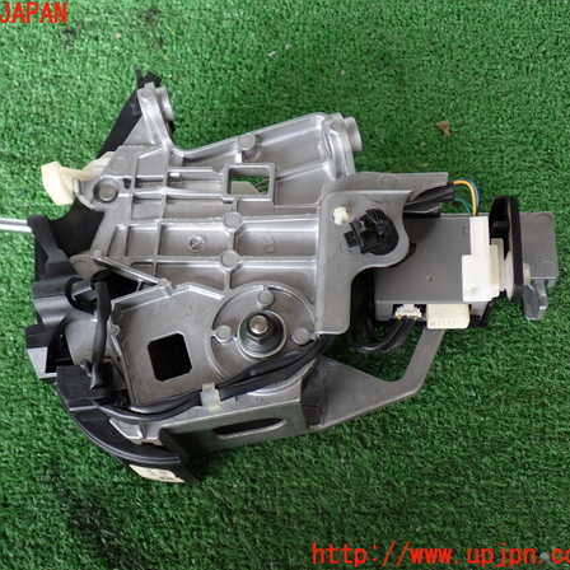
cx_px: 218
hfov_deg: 37.4
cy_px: 285
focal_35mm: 45
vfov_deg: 37.6
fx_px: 838
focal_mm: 6.83
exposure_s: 1/40
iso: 200
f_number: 2.7
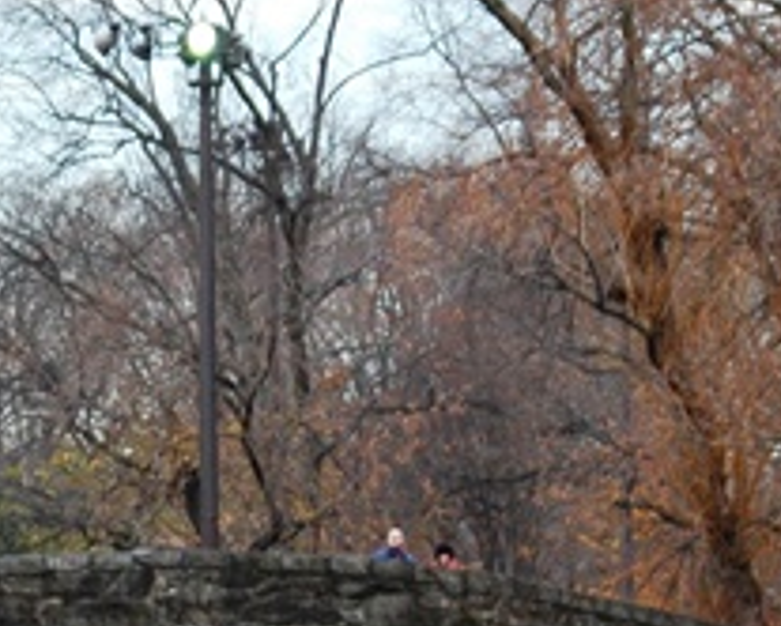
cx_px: -260
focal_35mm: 304
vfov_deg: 5.1
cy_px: 600
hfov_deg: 6.3
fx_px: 7033
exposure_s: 1/60
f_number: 7.1
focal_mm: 56
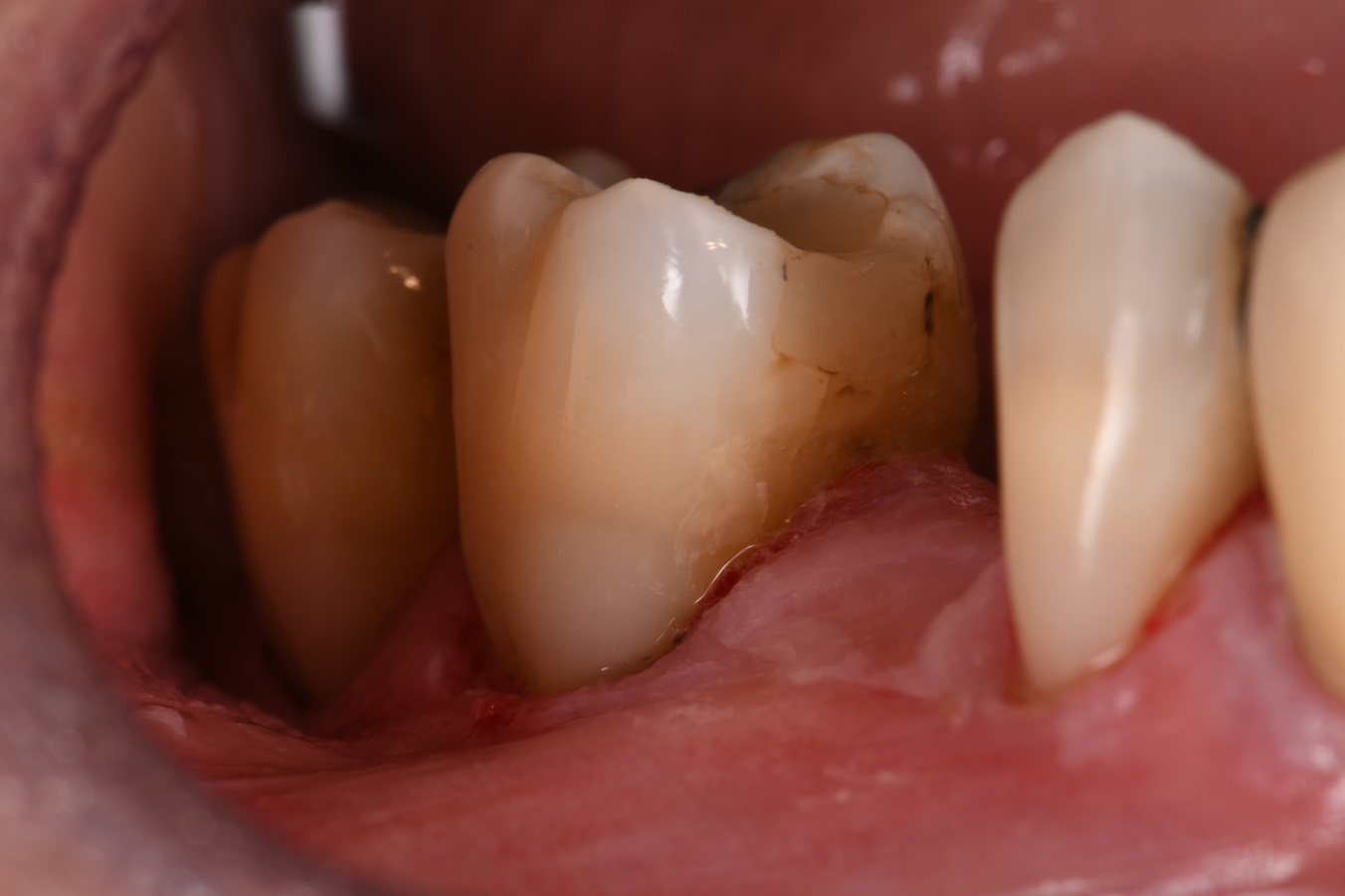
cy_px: 448
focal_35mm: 157
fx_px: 5863
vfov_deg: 8.7
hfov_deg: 13.1
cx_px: 672
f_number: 32
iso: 200
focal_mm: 105
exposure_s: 1/160
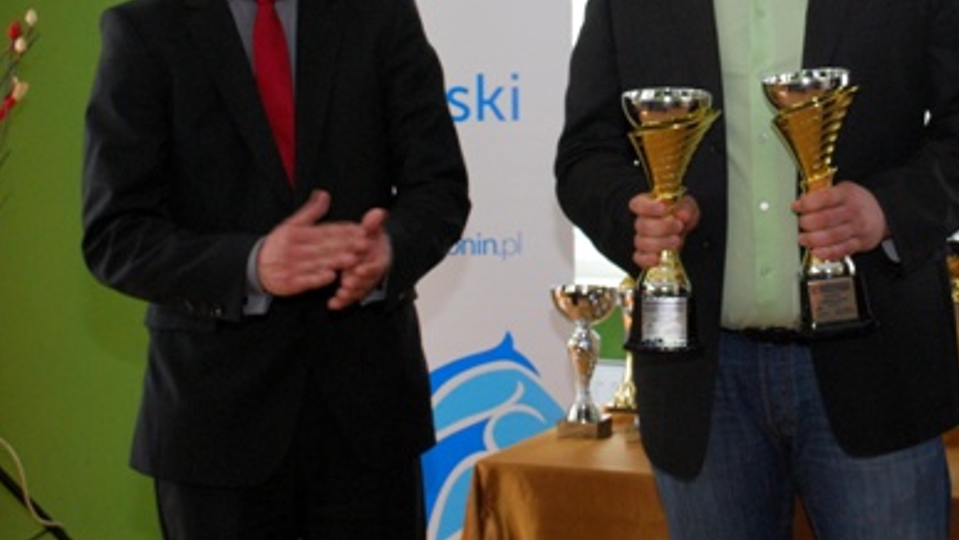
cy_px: 37
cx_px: 679
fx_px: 1984
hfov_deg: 26.9
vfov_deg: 15.3
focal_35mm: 78
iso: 800
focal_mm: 30
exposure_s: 1/60
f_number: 7.1
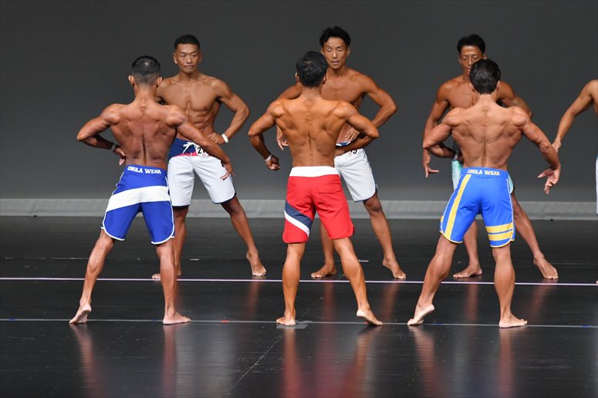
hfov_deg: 7.6
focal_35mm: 270
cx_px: 299
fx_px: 4483
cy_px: 199
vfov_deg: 5.1
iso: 4000
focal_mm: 180
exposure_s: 1/400
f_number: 5.6
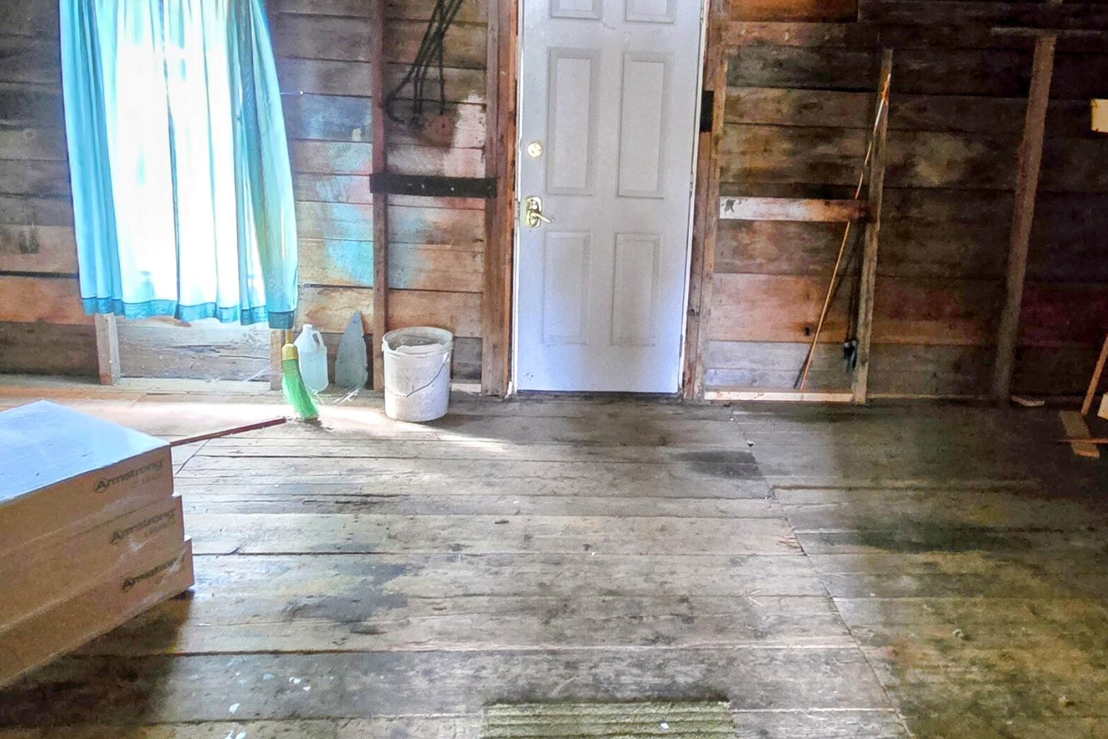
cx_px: 626
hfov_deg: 69.1
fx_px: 800
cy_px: 252
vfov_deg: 48.8
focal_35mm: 26
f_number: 2.2
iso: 1250
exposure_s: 1/24
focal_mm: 2.2
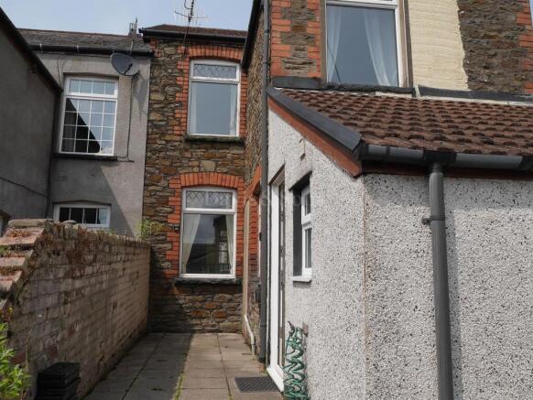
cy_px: 200
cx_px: 266
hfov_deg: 63.4
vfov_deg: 49.8
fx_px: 431
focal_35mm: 28
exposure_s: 1/640
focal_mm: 14
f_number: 8
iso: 200
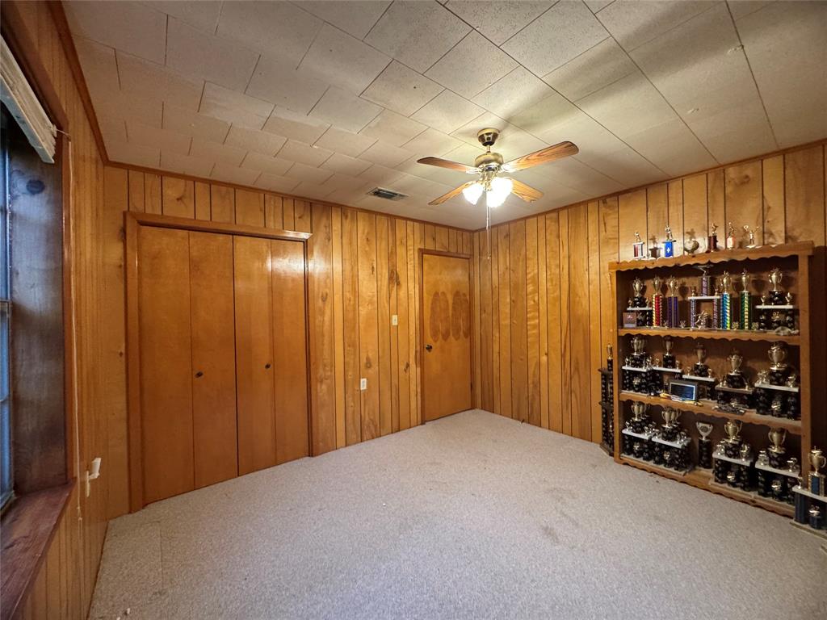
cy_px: 310
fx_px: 334
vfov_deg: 85.7
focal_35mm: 14
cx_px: 414
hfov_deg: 102.1
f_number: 2.2
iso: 500
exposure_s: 1/60
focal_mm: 2.22
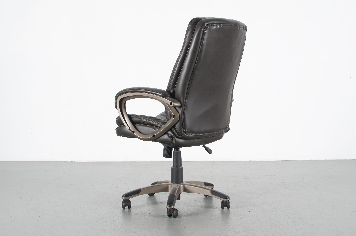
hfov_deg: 37.9
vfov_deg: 25.6
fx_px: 518
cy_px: 118
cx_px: 178
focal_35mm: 52
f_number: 6.3
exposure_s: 1/125
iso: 100
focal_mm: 35
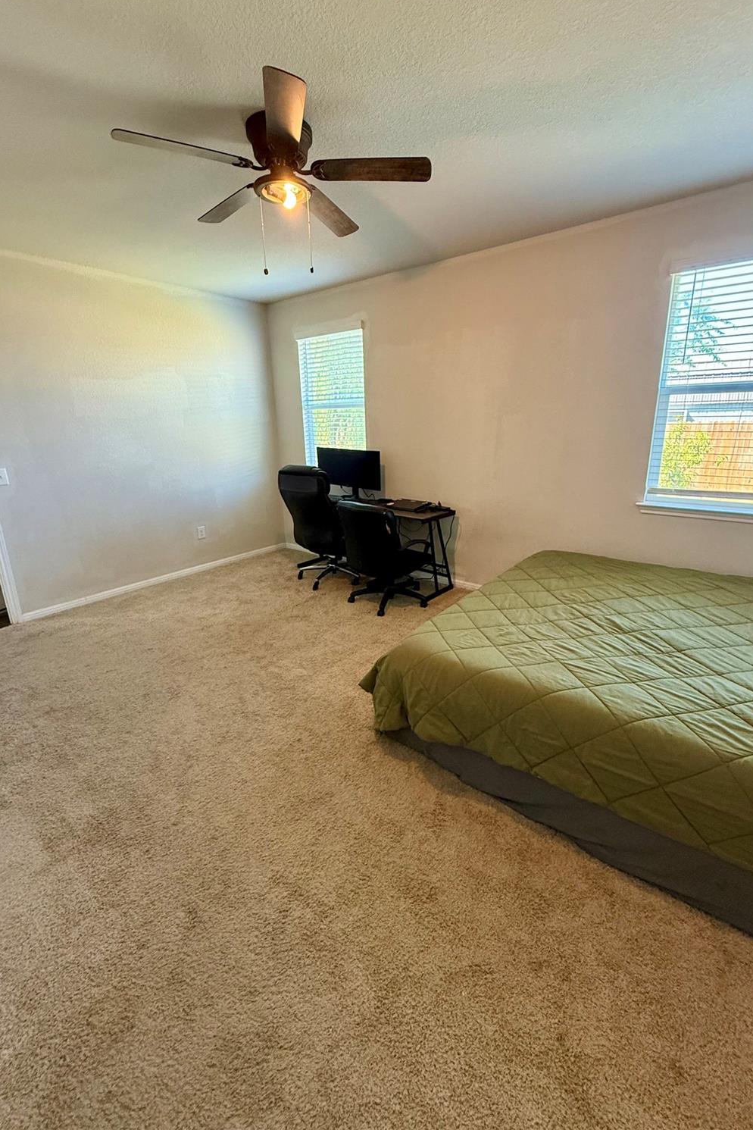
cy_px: 549
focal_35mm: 15
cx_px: 387
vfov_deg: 100.4
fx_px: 471
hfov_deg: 77.3
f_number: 2.2
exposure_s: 1/60
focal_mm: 2.22
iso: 320
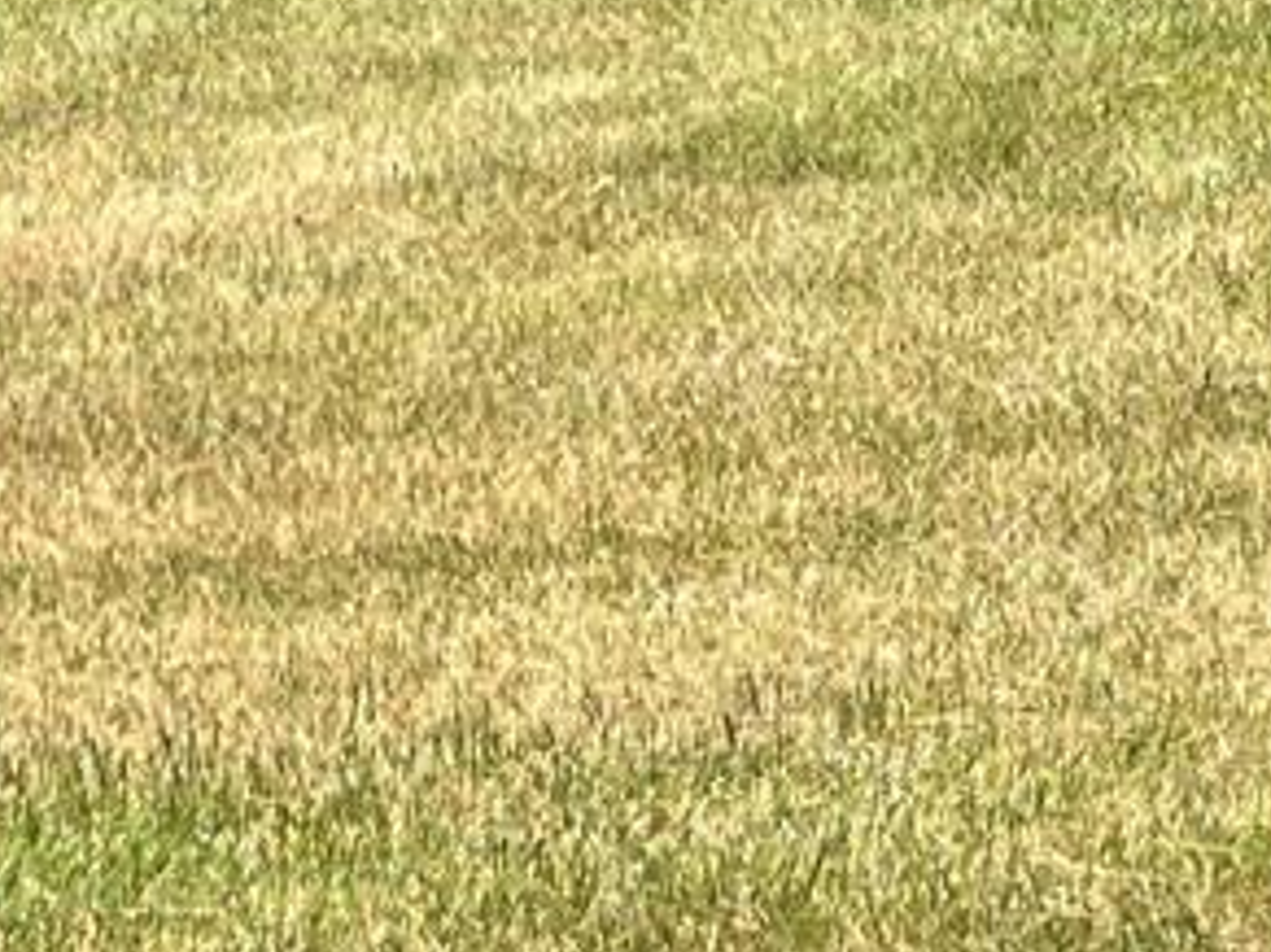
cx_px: -341
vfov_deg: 7.9
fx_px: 6716
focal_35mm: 183
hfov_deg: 10.6
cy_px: -699
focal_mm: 5.7
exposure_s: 1/2165
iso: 50
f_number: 1.5
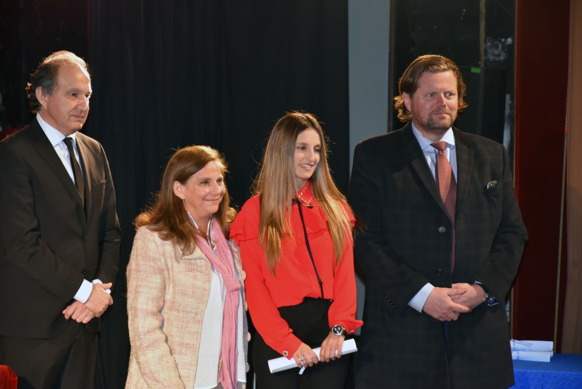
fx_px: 2183
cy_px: 194
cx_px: 291
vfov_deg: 10.2
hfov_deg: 15.2
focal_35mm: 135
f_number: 5.3
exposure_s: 1/125
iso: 800
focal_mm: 90
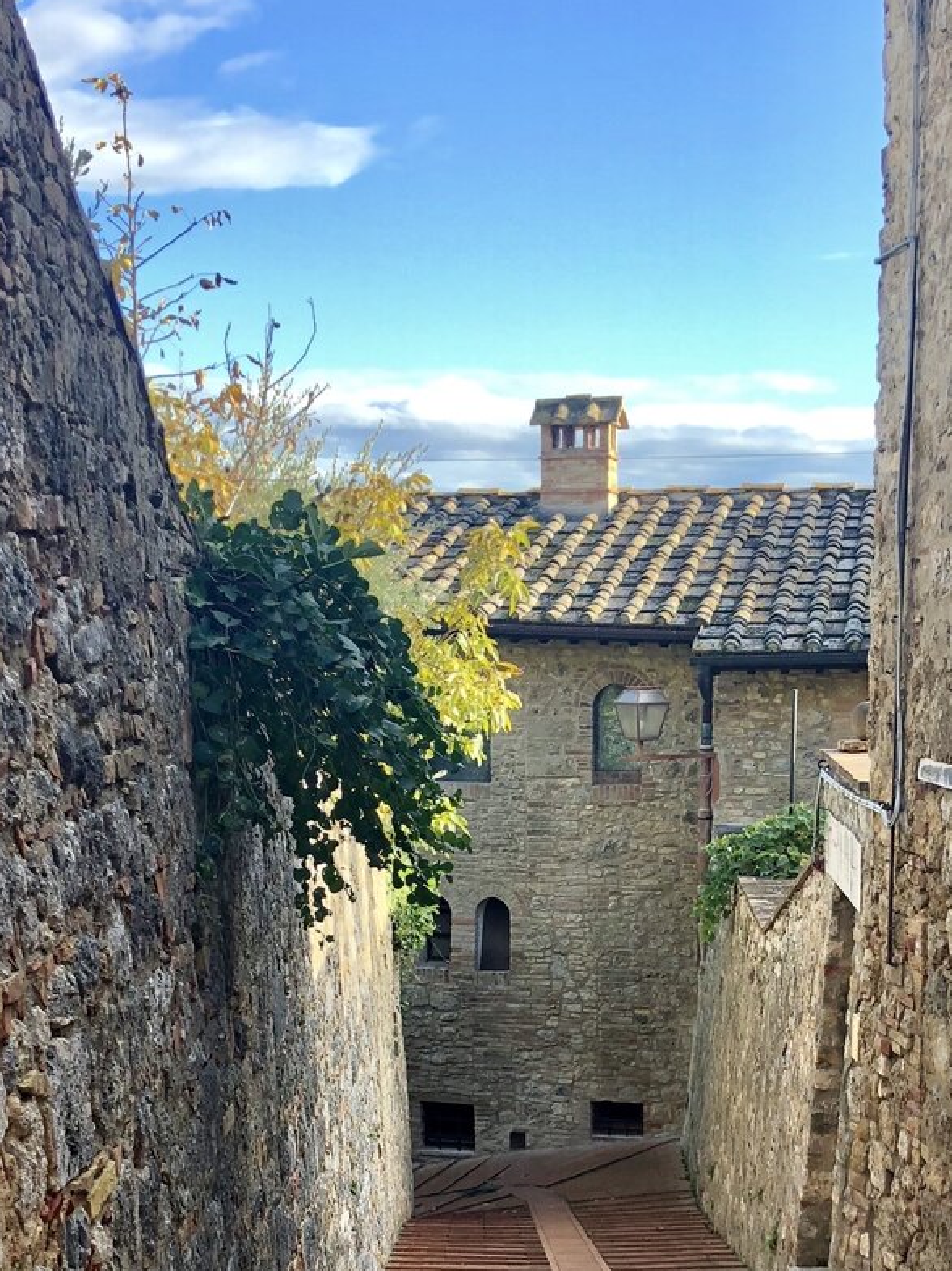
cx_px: 519
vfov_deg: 32.7
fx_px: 2091
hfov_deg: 25.6
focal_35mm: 57
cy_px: 1046
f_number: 1.8
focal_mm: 4
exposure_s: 1/167
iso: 20
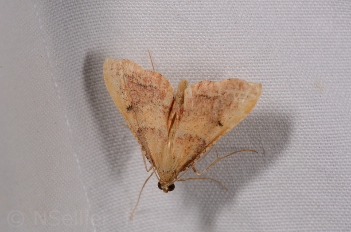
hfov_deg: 16.1
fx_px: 1240
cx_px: 176
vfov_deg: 10.7
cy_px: 116
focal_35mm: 128
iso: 100
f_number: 25
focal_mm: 85
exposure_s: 1/60
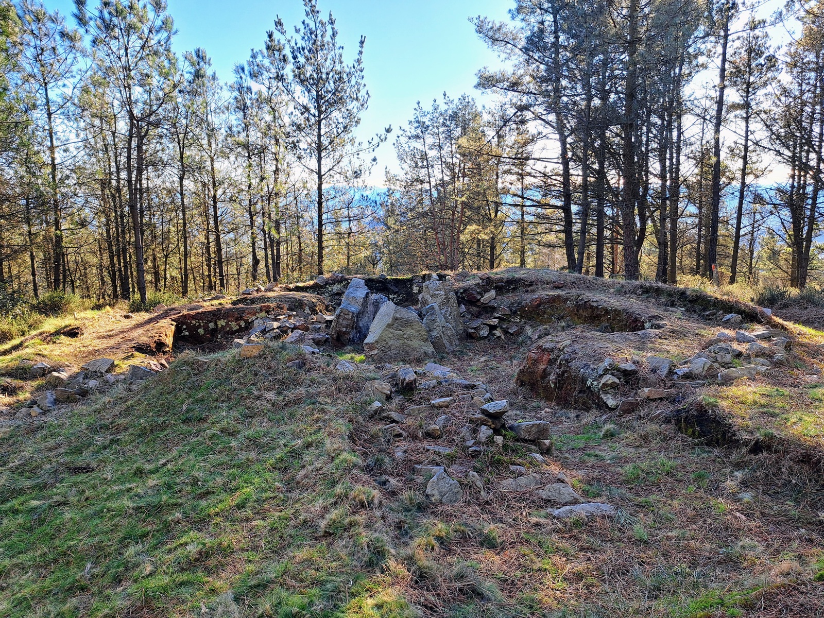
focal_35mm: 24
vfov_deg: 56.8
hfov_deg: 71.6
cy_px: 309
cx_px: 412
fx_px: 571
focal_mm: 5.23
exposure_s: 1/231
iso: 50
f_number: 1.8
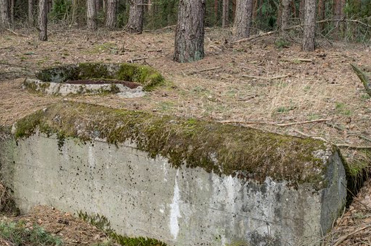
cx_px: 175
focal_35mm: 77
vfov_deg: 17.7
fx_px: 790
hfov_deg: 26.4
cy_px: 126
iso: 100
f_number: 11
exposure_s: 1/20
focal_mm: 35
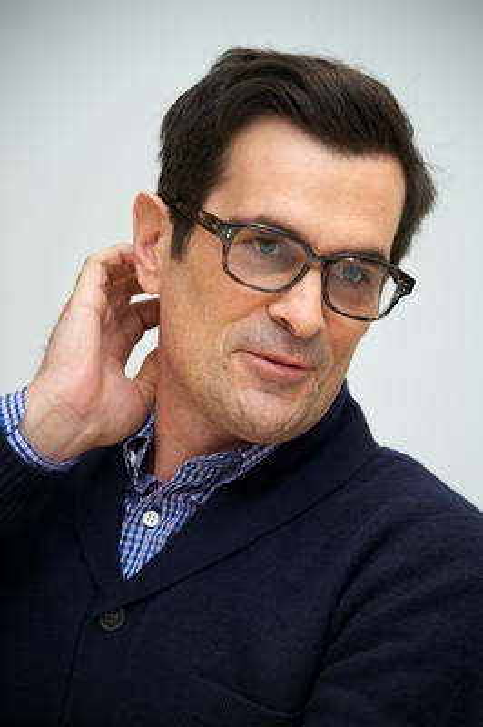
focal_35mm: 180
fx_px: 3629
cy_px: 364
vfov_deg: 11.4
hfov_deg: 7.6
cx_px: 242
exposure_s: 1/60
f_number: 5.6
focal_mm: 180
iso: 500
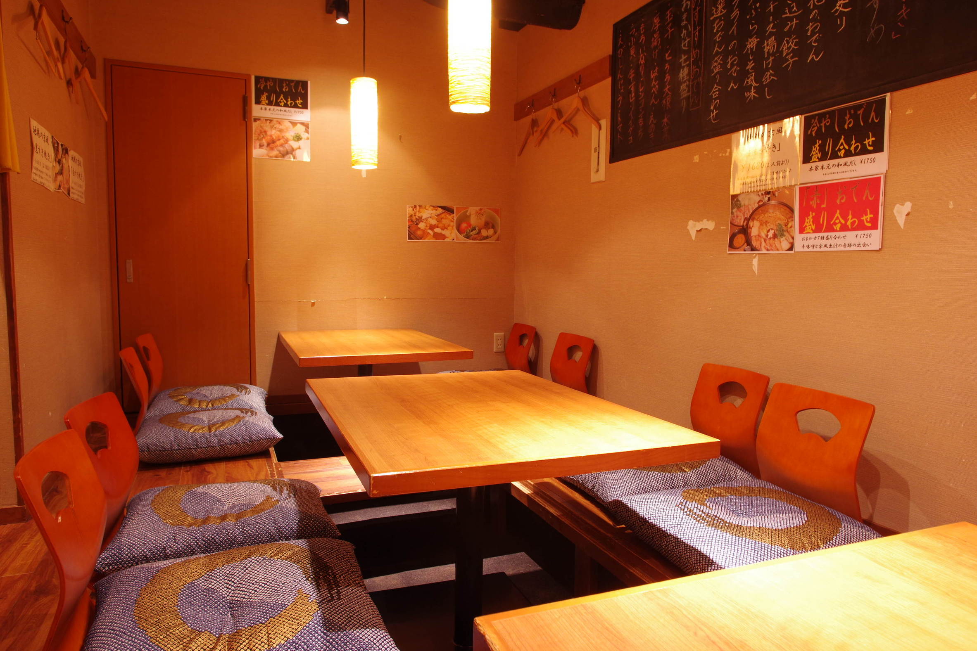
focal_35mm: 22
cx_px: 488
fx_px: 597
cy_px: 326
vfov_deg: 57.2
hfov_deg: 78.6
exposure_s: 1.6
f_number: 8
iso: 500
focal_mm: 15
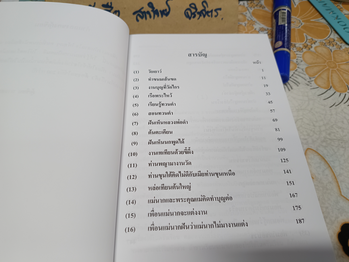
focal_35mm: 24
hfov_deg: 71.6
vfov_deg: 56.8
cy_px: 131
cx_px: 174
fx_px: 242
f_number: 1.7
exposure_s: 1/50
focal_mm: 5.31
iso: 865
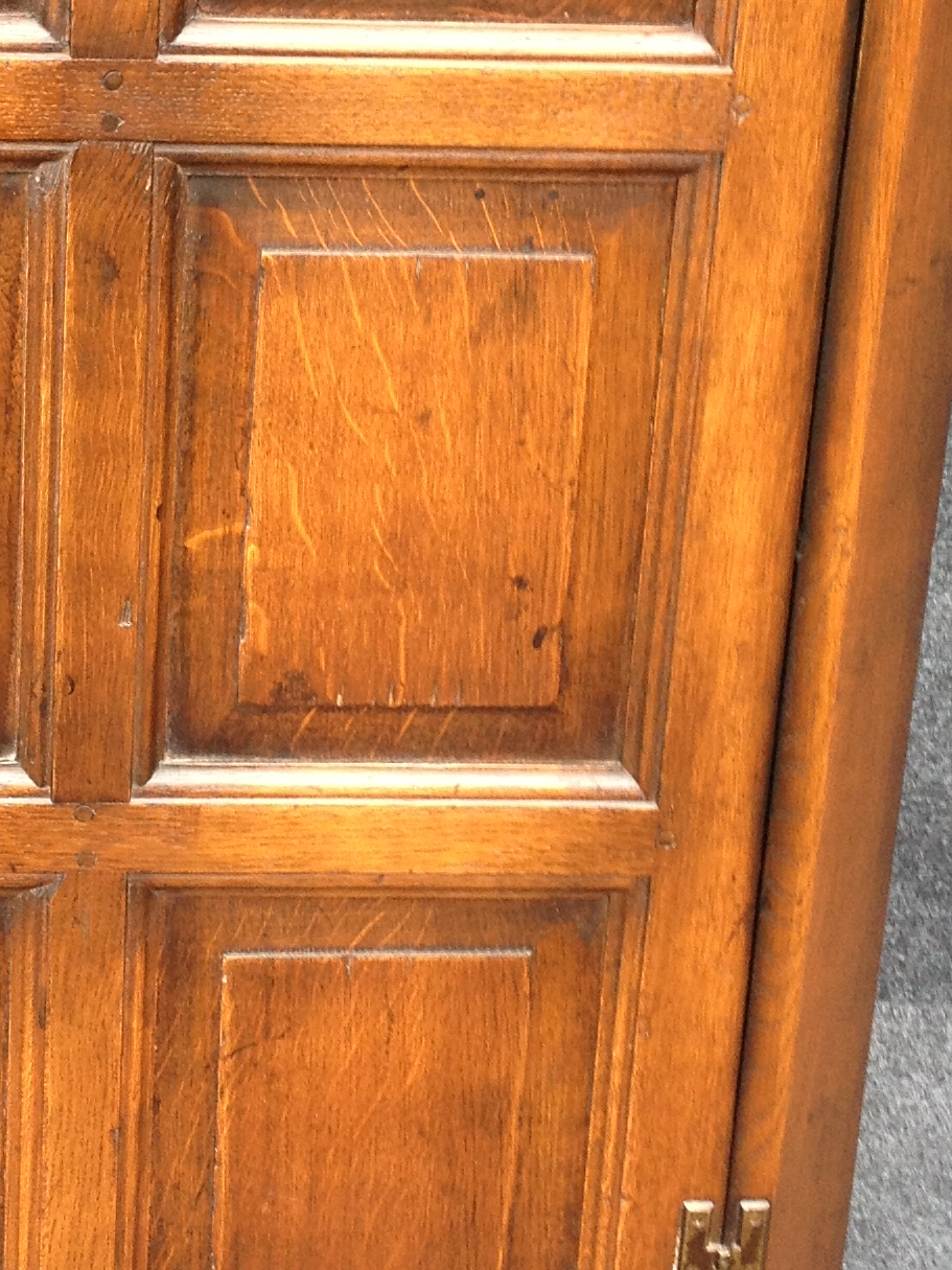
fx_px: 3447
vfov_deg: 20.8
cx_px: 143
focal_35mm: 94
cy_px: 408
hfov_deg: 15.6
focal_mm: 4.28
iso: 80
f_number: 2.4
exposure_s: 1/120
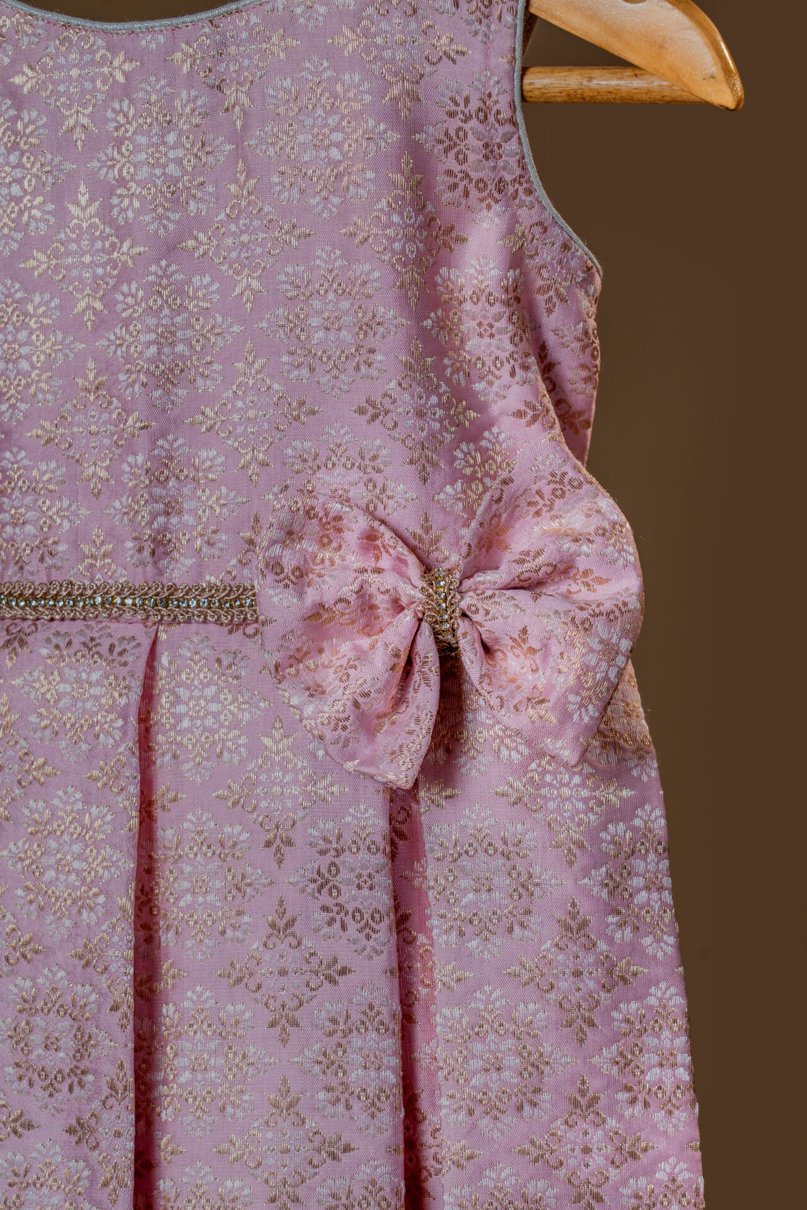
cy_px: 605
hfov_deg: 13.0
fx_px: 3530
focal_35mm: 105
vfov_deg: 19.5
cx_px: 404
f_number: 9
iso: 50
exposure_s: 1/250
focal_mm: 105
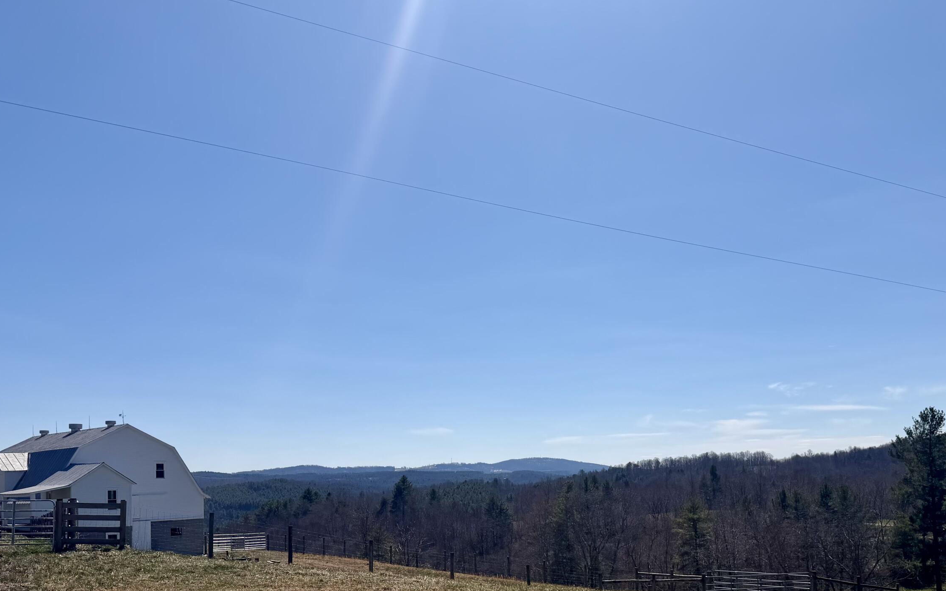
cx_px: 552
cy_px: 446
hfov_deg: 56.4
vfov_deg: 36.4
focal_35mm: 34
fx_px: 877
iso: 80
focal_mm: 6.76
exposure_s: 1/10309
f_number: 1.78
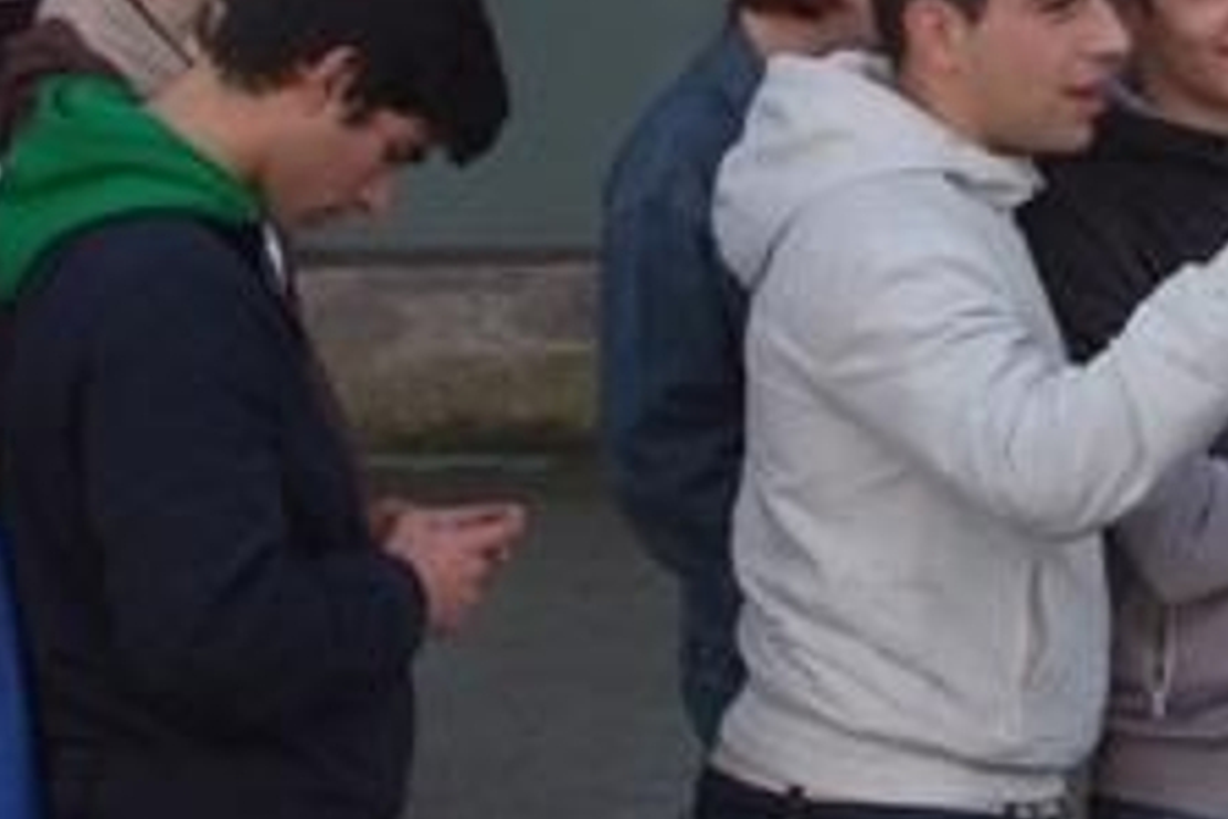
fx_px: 10304
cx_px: 1343
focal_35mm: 302
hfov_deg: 6.8
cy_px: 459
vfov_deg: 4.6
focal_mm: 70
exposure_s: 1/250
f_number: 6.3
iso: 500
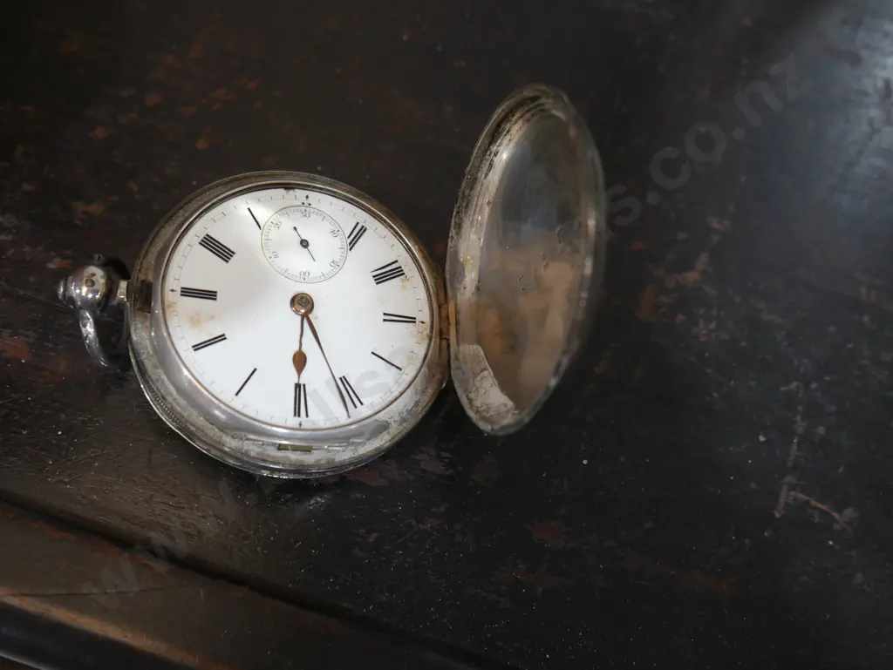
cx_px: 446
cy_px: 335
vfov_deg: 36.0
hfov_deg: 46.8
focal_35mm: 40
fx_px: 1032
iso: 500
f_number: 4.5
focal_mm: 20
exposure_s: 1/60
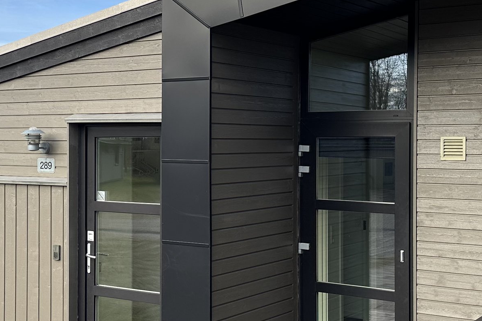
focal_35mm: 63
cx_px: 132
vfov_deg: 21.6
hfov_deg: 31.4
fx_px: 843
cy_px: 158
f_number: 1.78
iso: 80
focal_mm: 6.86
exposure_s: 1/2299
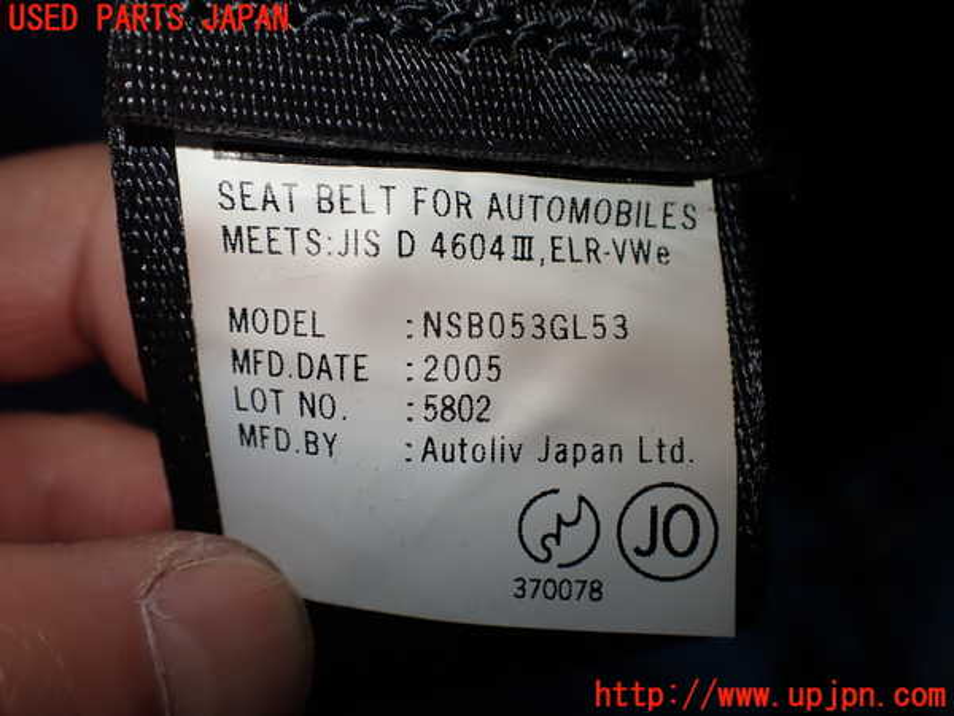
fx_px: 827
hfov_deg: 60.0
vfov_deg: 46.8
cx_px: 477
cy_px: 358
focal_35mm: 30
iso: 100
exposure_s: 1/200
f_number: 2.3
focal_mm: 5.4
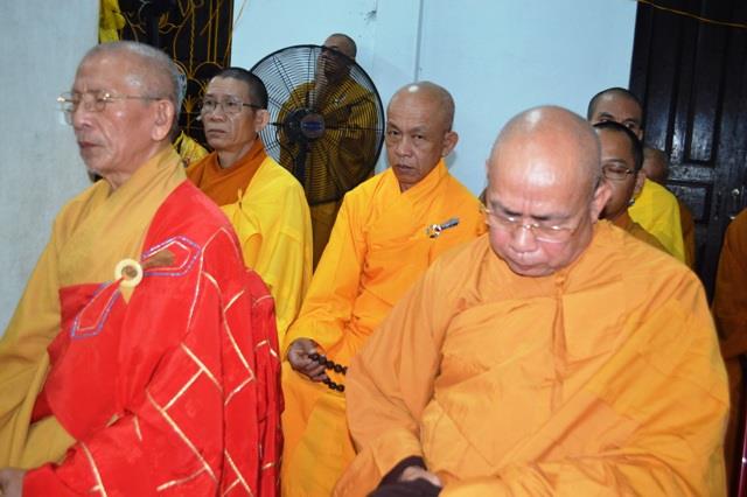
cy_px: 248
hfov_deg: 53.2
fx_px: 747
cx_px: 374
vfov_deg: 36.8
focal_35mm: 36
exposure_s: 1/60
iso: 1800
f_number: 4
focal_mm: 24
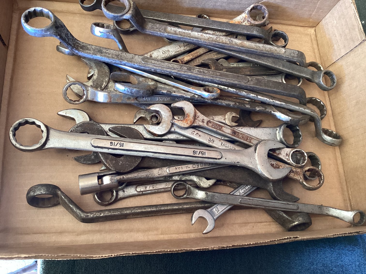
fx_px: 328
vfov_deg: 45.4
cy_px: 137
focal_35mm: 31
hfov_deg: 58.3
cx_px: 183
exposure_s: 1/60
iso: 250
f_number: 2.4
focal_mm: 3.3
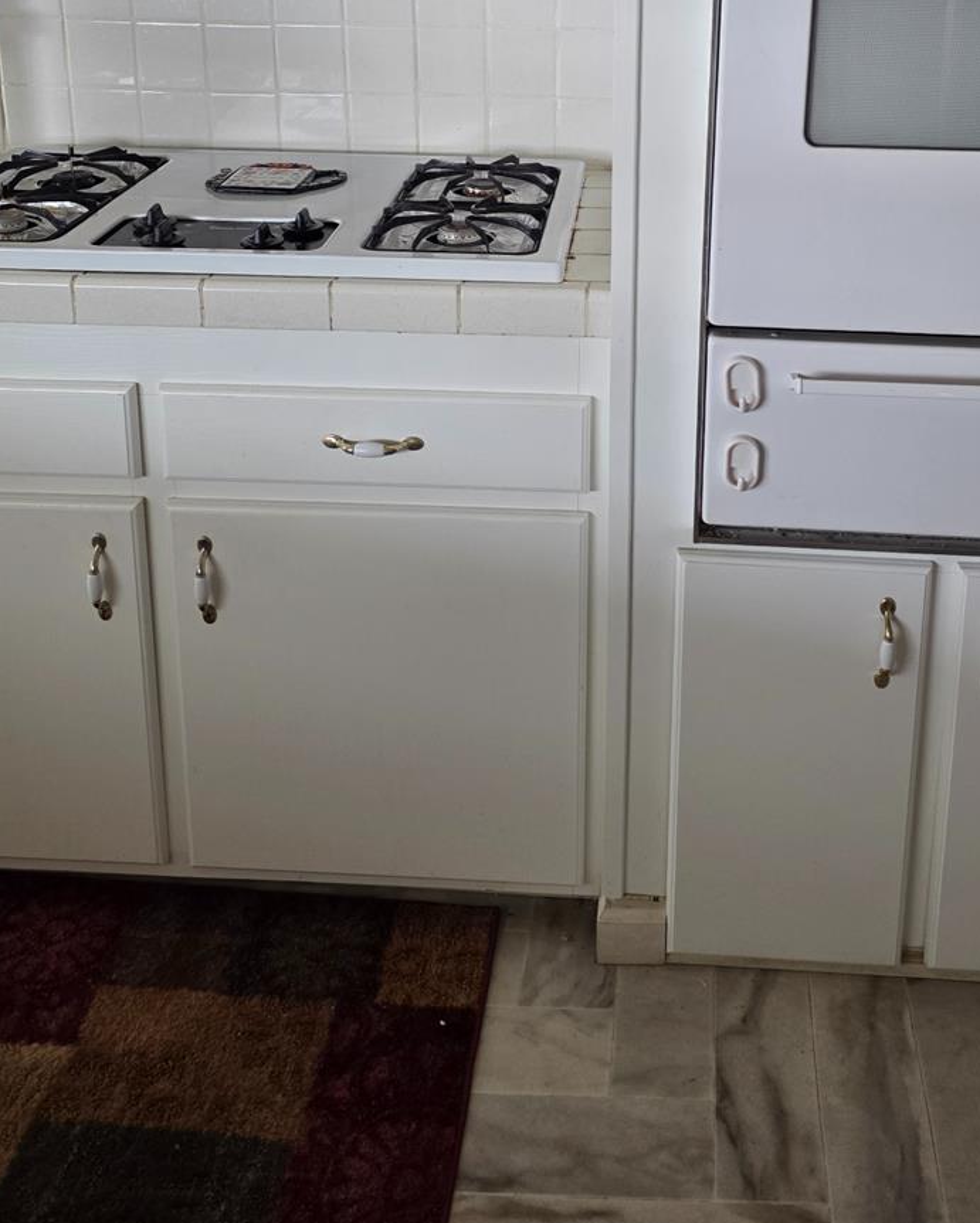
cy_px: 198
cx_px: 559
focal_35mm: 39
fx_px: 1413
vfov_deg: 44.0
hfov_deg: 38.2
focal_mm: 6.3
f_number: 1.7
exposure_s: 1/120
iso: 250
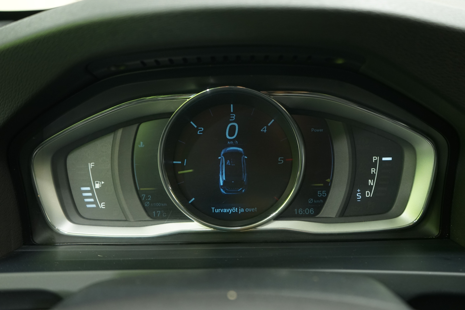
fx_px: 478
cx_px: 232
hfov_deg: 51.9
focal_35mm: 37
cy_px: 155
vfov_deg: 35.9
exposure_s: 1/13
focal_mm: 37
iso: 1250
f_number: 5
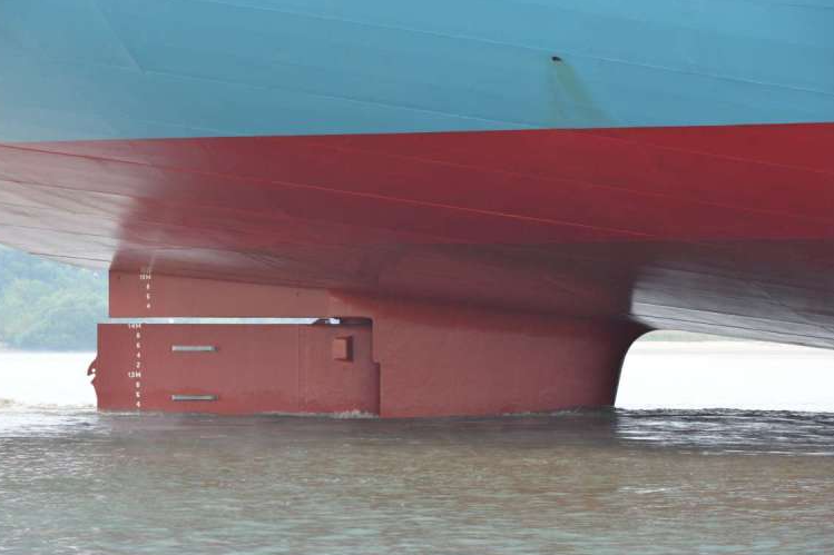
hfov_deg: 10.1
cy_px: 291
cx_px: 396
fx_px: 4701
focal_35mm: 203
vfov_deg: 6.8
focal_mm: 190
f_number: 10
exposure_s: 1/200
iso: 3600
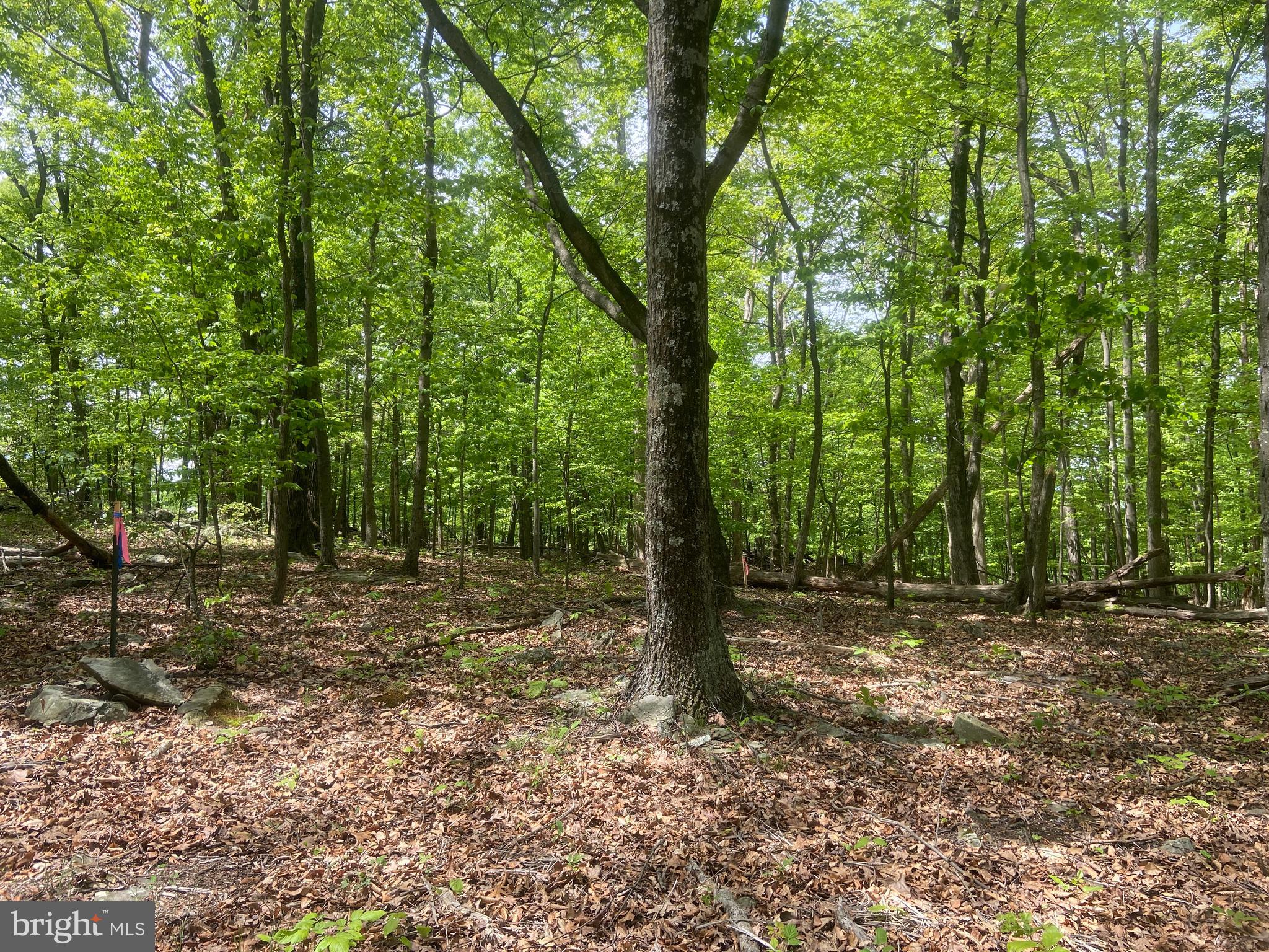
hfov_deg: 67.3
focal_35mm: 26
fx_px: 953
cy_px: 476
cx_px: 634
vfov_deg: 53.1
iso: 32
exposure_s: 1/344
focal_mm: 4.25
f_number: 1.8
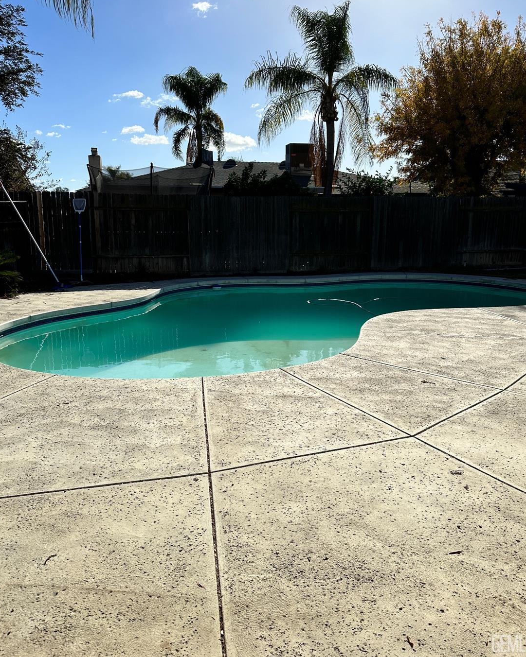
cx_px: 263
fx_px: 506
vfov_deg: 66.0
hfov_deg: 54.9
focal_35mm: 26
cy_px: 304
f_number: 1.78
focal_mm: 6.86
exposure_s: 1/8929
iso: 80
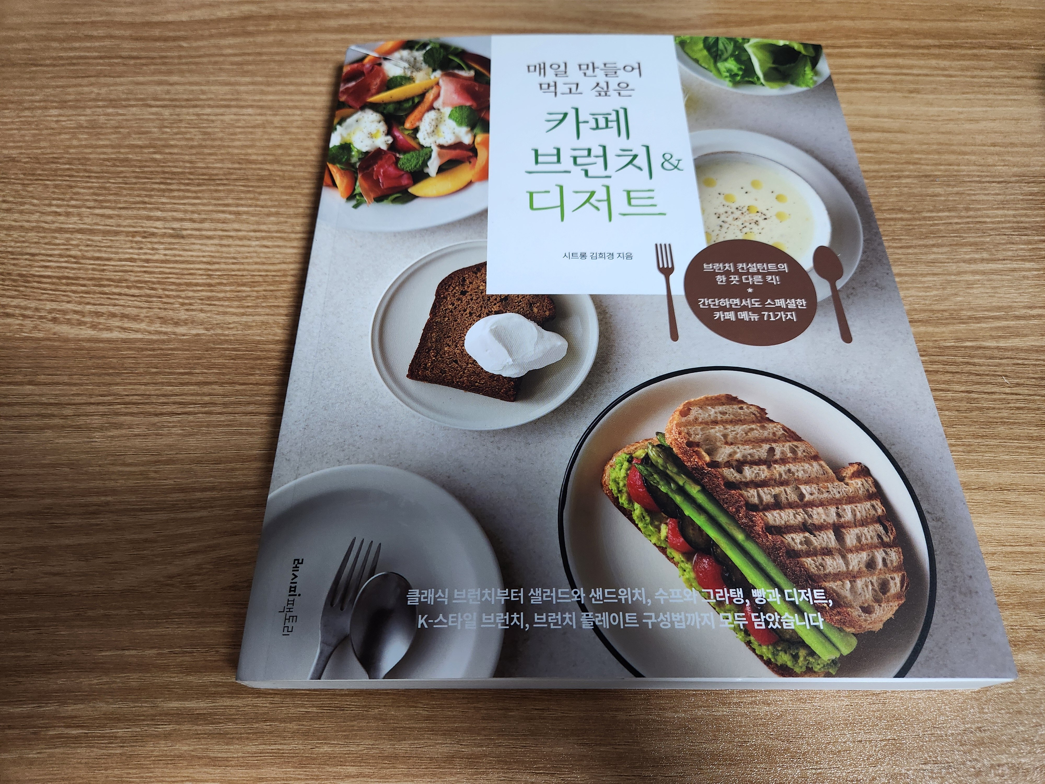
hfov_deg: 73.9
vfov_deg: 58.9
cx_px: 522
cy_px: 392
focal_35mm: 23
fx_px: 694
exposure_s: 1/120
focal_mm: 5.4
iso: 250
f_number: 1.8
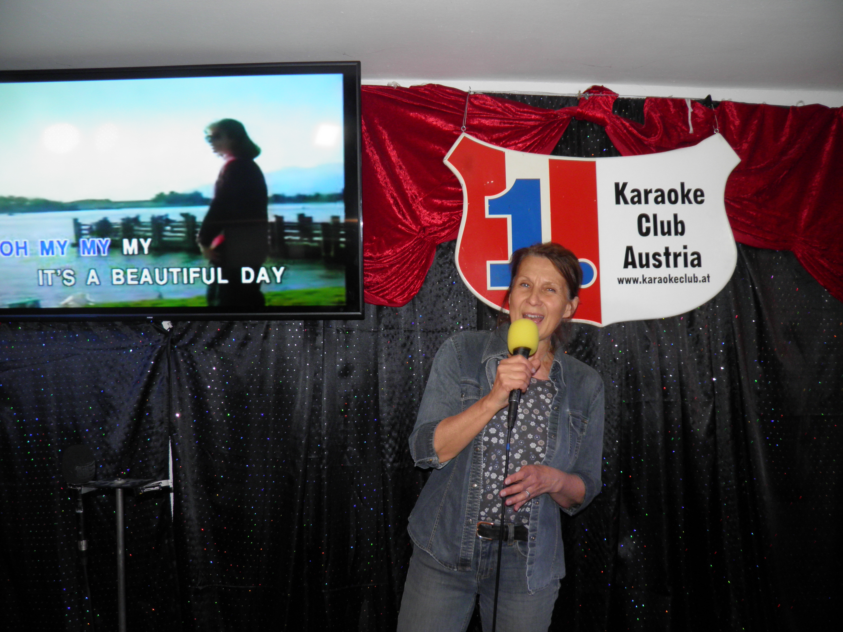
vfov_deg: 49.7
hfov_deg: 63.4
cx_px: 422
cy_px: 316
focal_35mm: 28
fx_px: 682
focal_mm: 4.9
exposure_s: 1/30
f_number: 2.8
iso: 100
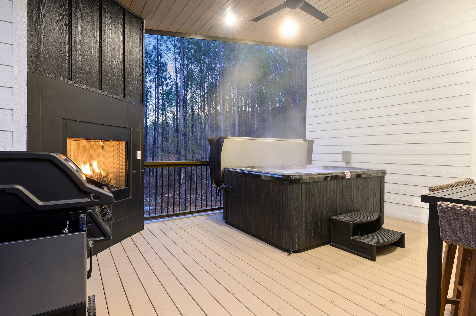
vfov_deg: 65.9
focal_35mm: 18
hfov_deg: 88.5
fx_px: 244
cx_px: 238
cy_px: 158
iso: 400
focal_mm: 18.5
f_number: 9
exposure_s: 1
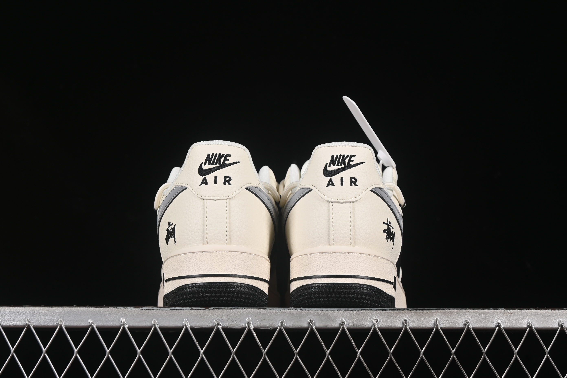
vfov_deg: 18.2
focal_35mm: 75
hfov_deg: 27.0
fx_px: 1181
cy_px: 189
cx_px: 284
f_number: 8
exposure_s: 1/80
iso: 160
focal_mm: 50
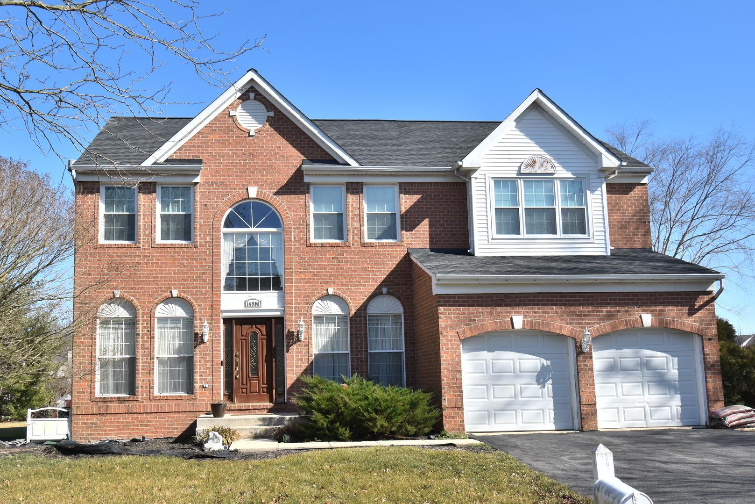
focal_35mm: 38
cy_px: 270
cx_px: 321
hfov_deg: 50.5
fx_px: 797
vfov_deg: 35.0
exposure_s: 1/320
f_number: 9
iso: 100
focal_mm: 20
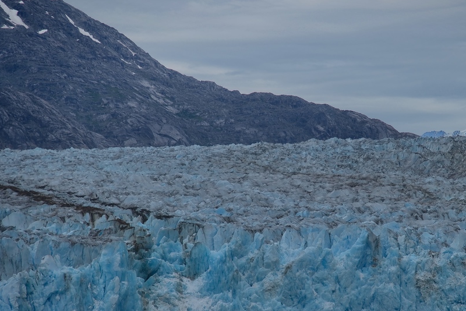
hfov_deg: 10.7
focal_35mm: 192
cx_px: 315
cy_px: 186
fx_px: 2486
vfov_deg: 7.2
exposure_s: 1/250
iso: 100
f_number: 7.1
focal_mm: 120
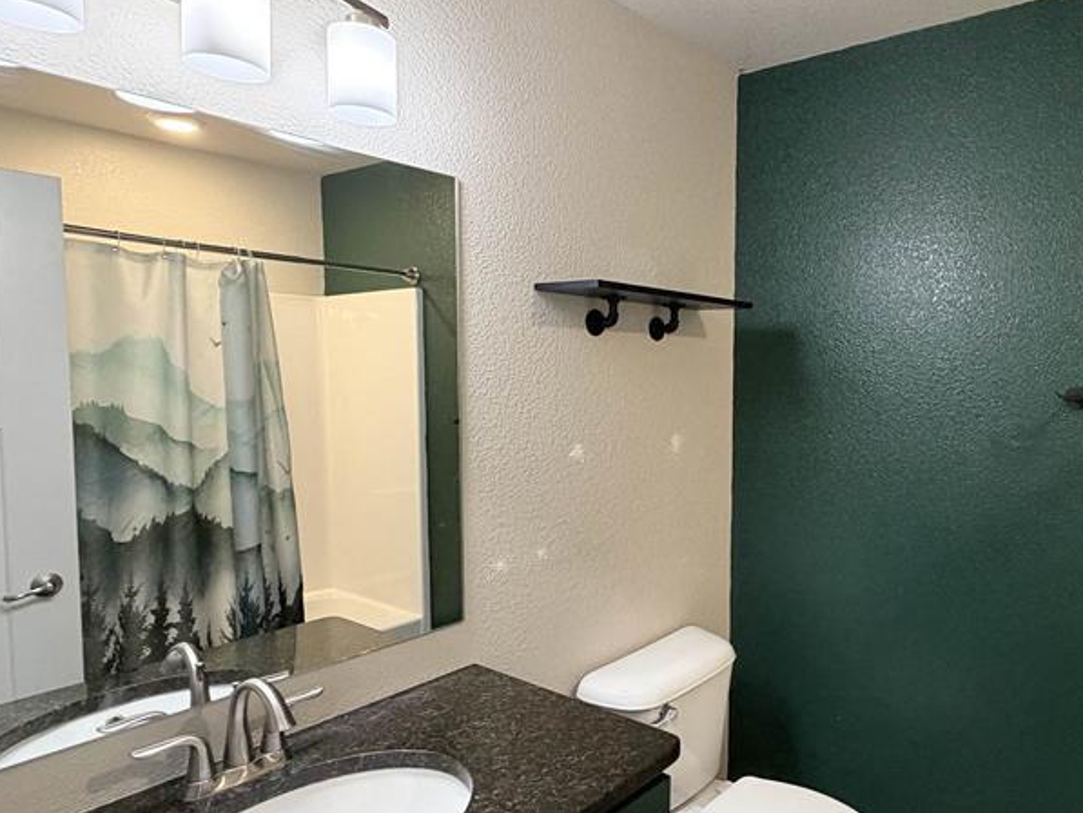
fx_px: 751
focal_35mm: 24
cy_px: 425
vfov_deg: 56.8
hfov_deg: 69.0
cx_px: 744
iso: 250
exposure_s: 1/60
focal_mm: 2.22
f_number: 2.2
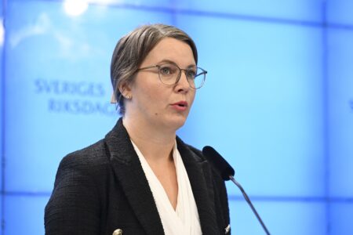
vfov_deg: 9.5
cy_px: 118
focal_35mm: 145
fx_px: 1422
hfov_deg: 14.2
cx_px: 176
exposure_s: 1/400
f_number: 4
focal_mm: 145
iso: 3200
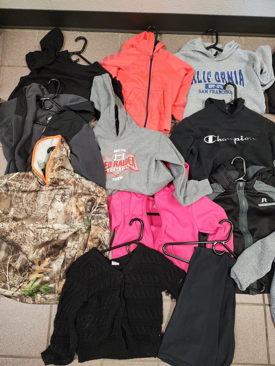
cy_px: 183
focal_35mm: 23
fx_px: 244
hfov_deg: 58.9
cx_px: 138
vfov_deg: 73.9
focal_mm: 6.4
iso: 800
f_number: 1.8
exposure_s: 1/120
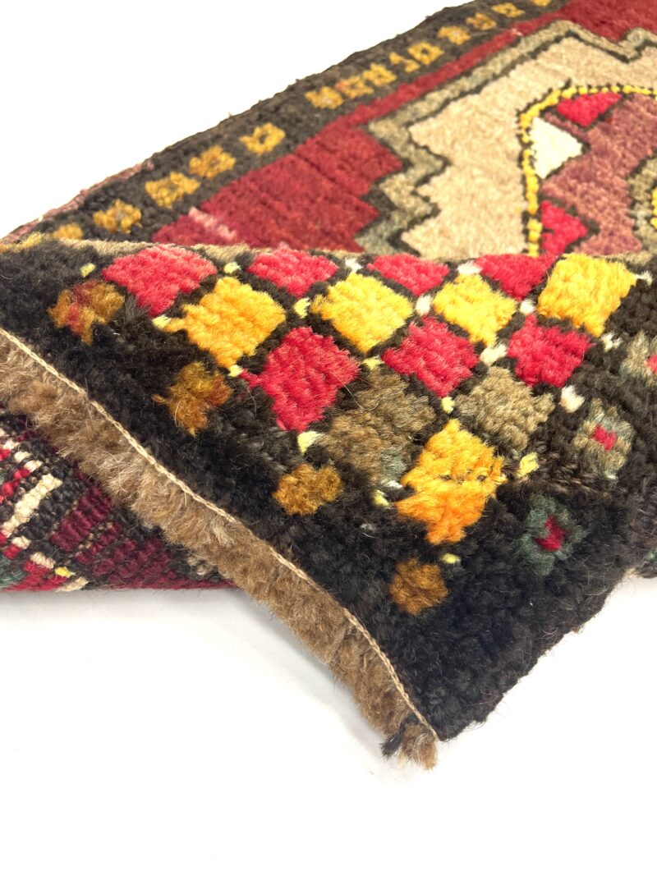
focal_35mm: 26
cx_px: 328
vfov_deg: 67.3
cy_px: 438
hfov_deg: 53.1
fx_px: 658
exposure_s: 1/100
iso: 125
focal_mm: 4.2
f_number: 1.6
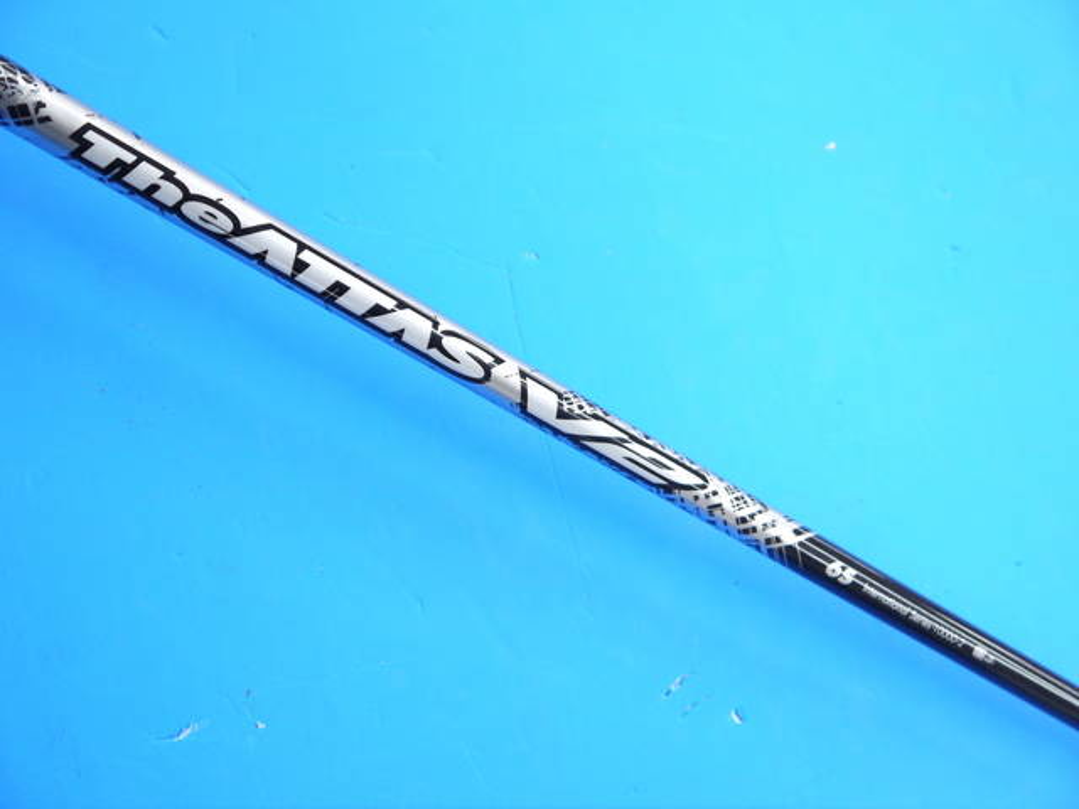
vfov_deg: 29.1
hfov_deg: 38.2
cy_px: 404
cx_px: 540
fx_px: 1559
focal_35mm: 50
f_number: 4.6
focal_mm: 25
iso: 400
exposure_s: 1/60
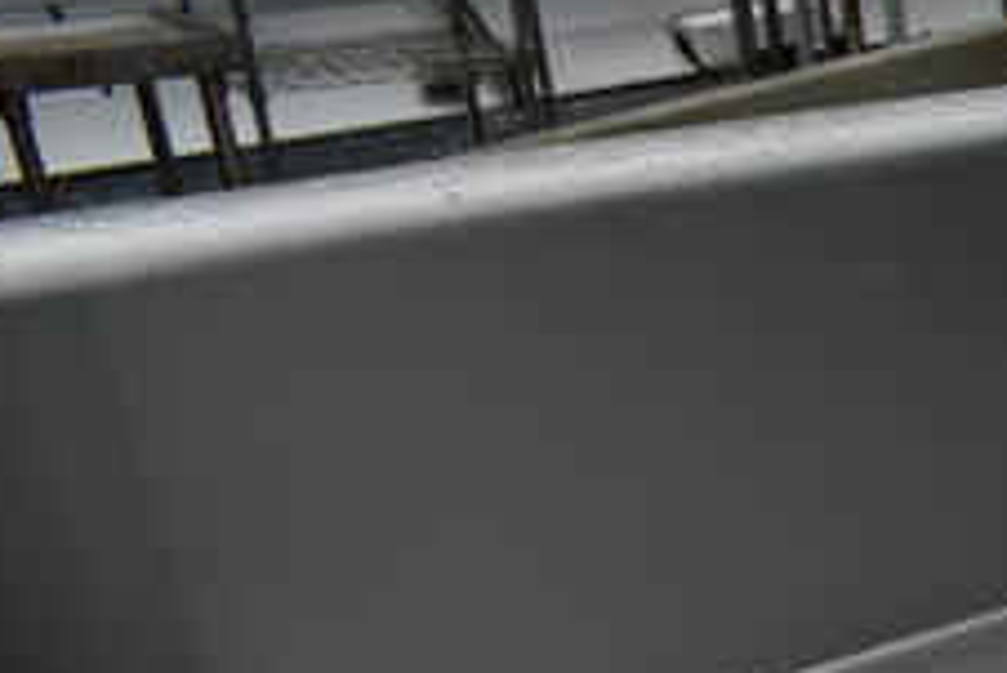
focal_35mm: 73
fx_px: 2043
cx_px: 1328
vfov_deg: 17.5
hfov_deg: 24.1
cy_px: 887
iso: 100
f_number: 7.1
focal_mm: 18
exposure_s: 1/200
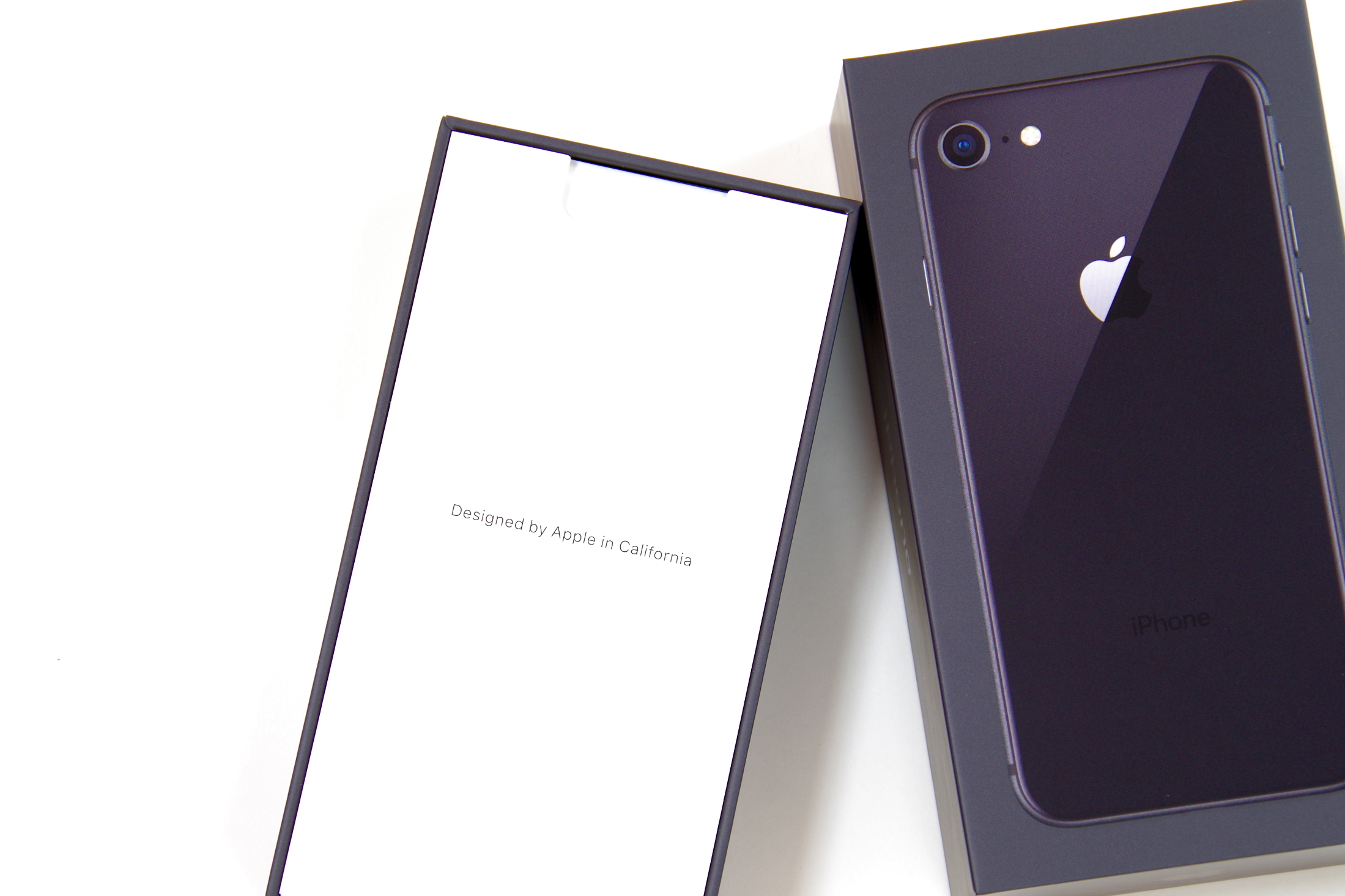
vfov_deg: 9.6
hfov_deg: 14.3
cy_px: 533
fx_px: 5342
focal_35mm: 143
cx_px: 602
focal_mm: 78
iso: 100
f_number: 10
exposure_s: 1/1.67
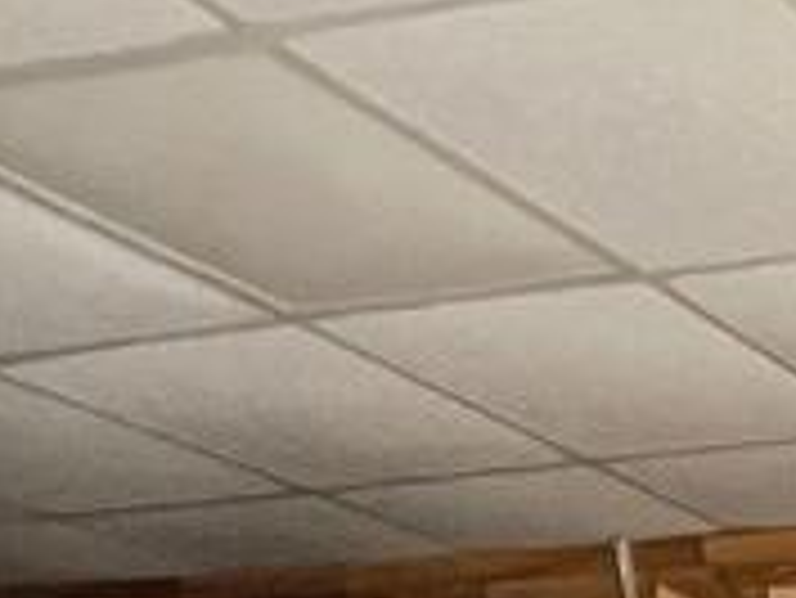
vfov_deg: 14.4
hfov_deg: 18.5
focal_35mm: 75
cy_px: 1358
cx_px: 1534
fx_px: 1726
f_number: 1.8
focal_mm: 1.6
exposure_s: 1/99
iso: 160
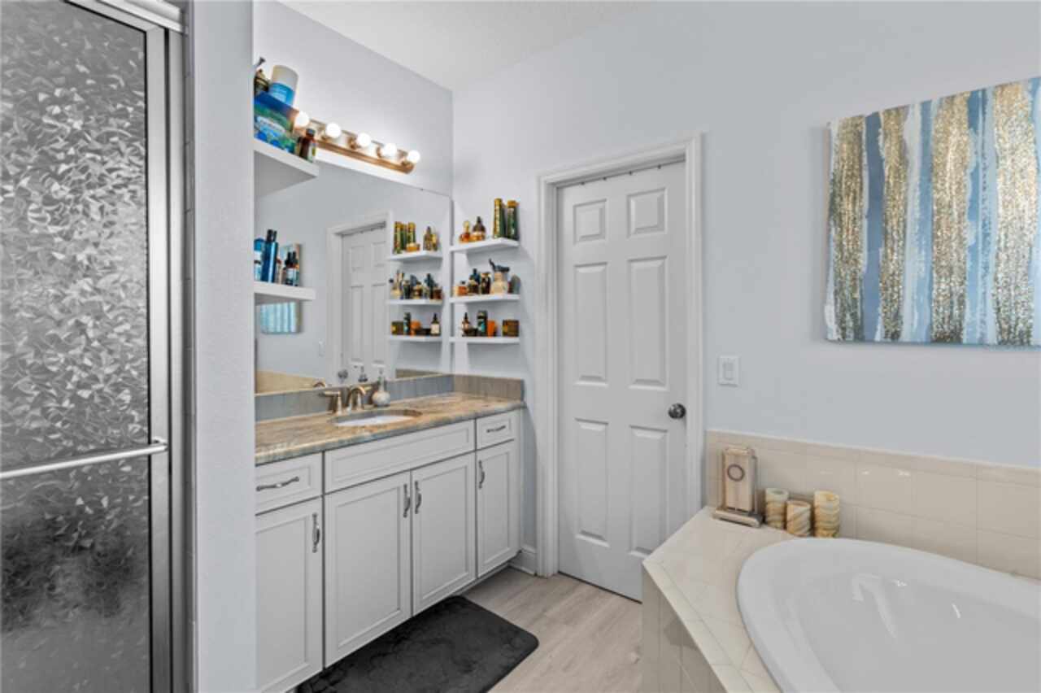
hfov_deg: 96.8
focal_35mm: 16
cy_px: 346
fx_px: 462
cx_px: 520
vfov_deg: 73.7
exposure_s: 1/3
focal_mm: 16
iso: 100
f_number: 9
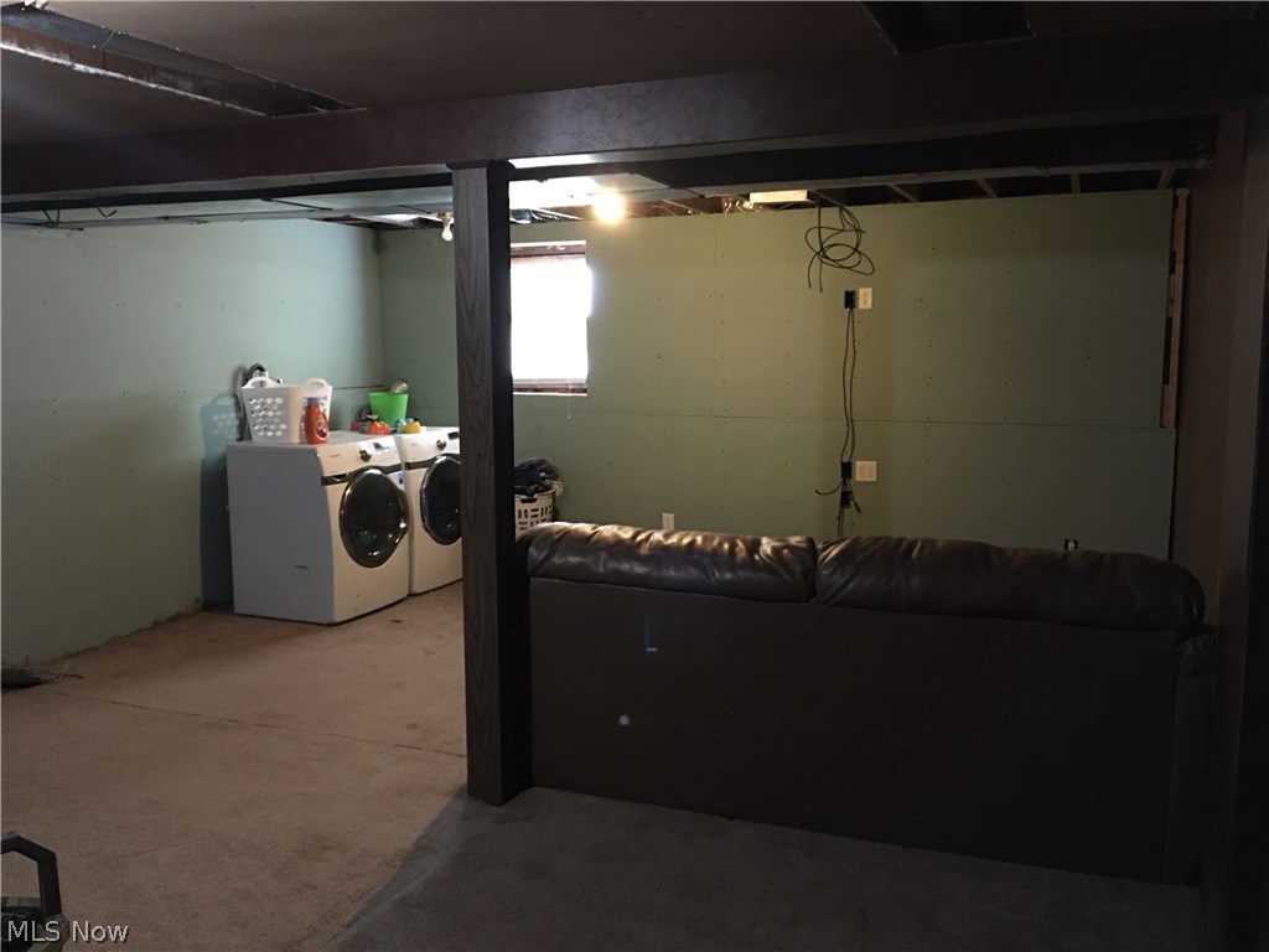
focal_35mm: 29
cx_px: 634
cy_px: 476
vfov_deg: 48.2
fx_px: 1063
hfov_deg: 61.7
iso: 160
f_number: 2.2
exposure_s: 1/4
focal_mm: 4.15
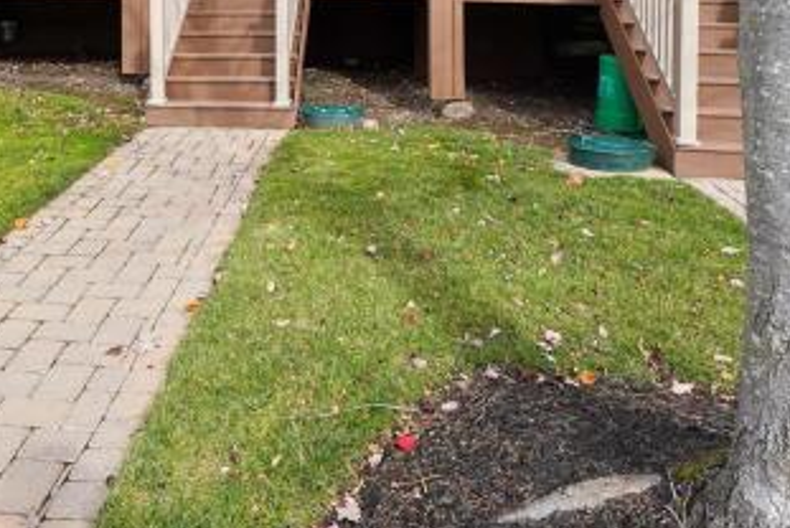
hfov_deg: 50.7
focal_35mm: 37
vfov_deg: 31.5
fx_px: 813
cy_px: -66
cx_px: 249
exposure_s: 1/250
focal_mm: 16
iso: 400
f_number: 9
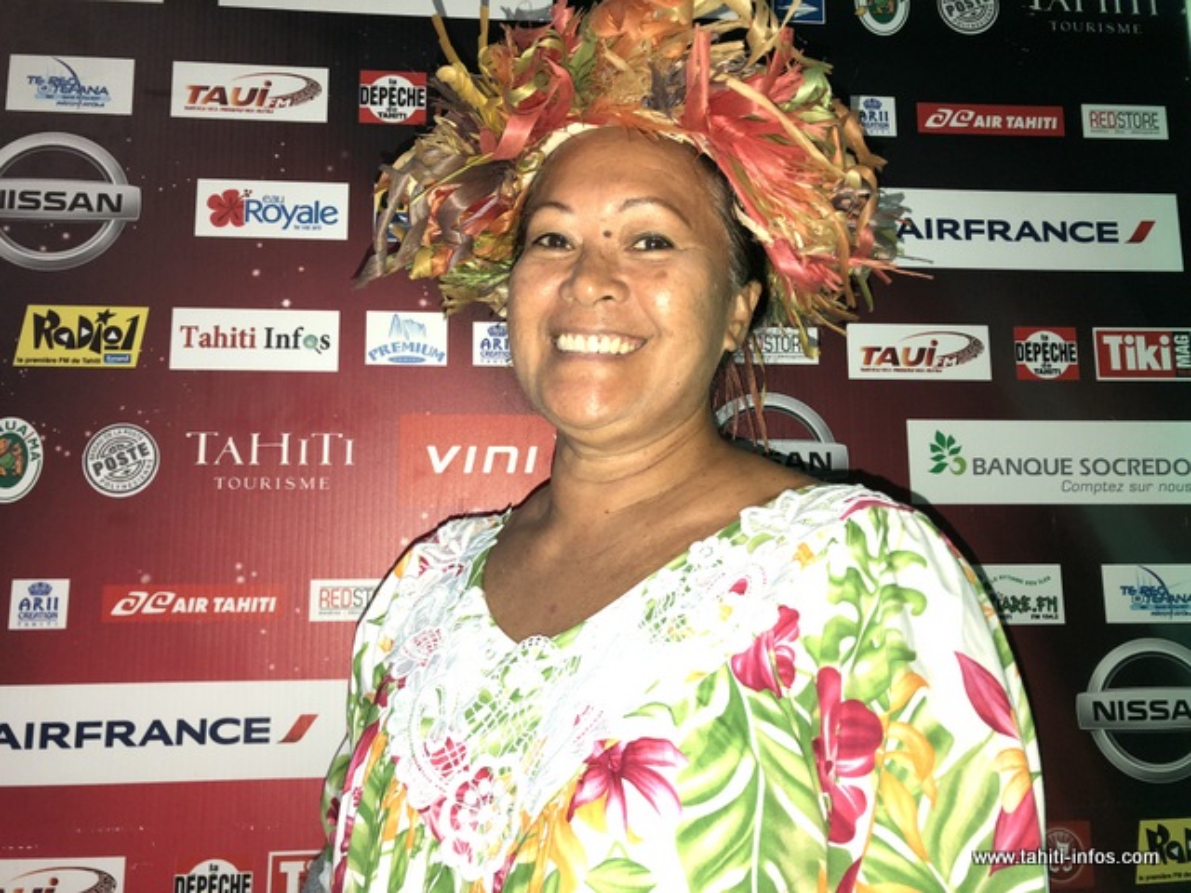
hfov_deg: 63.4
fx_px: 963
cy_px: 446
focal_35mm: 28
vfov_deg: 49.7
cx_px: 596
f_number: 1.8
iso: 80
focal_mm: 3.99
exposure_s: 1/40
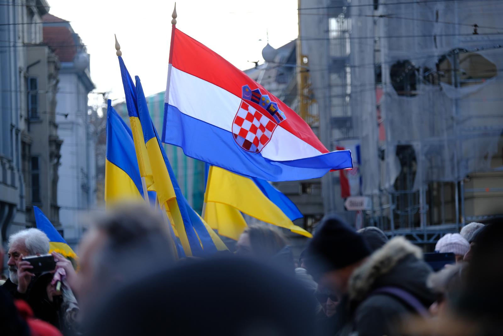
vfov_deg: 8.6
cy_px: 168
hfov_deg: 12.9
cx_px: 252
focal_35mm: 159
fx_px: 2222
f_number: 2.8
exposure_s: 1/1250
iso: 200
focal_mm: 106
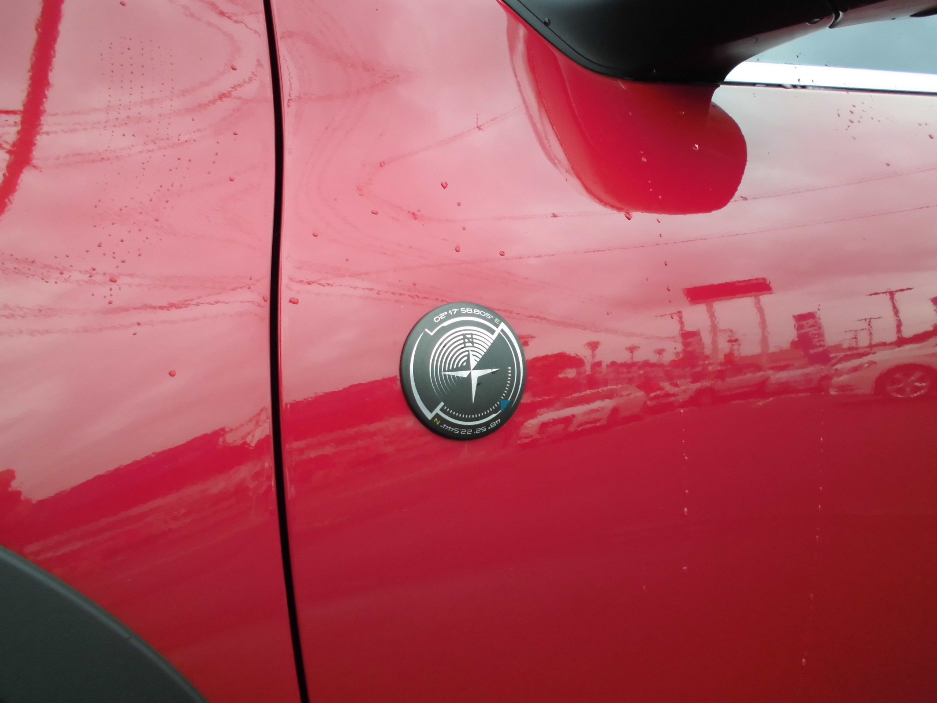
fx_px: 785
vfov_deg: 48.2
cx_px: 468
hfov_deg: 61.7
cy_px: 352
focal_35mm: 29
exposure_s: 1/60
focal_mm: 5.3
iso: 160
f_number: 3.7
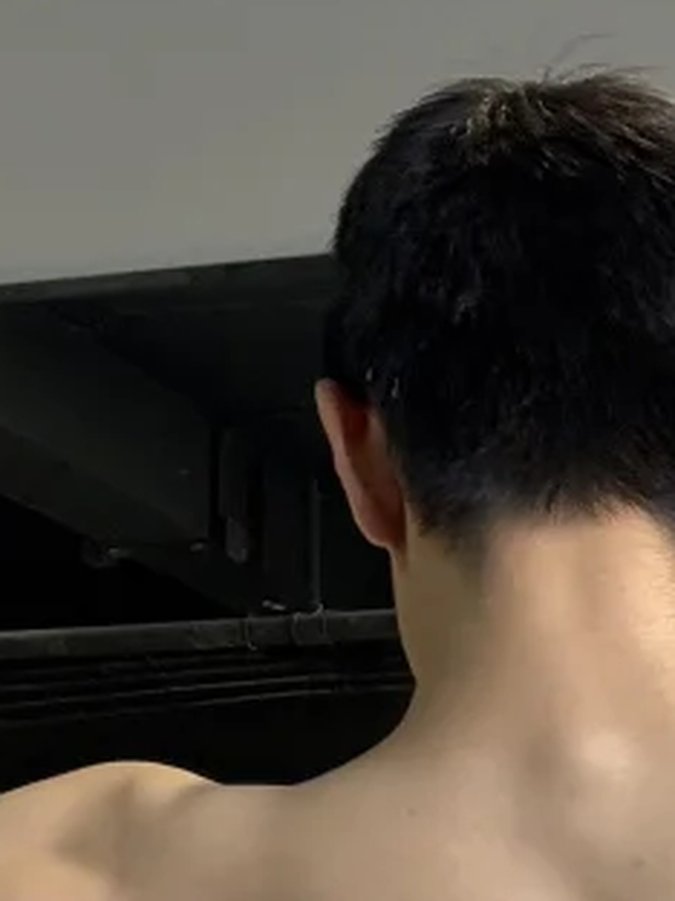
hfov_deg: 13.7
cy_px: 1022
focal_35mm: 106
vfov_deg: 17.8
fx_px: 2756
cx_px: 698
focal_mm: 2.69
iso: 125
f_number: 1.9
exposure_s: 1/60
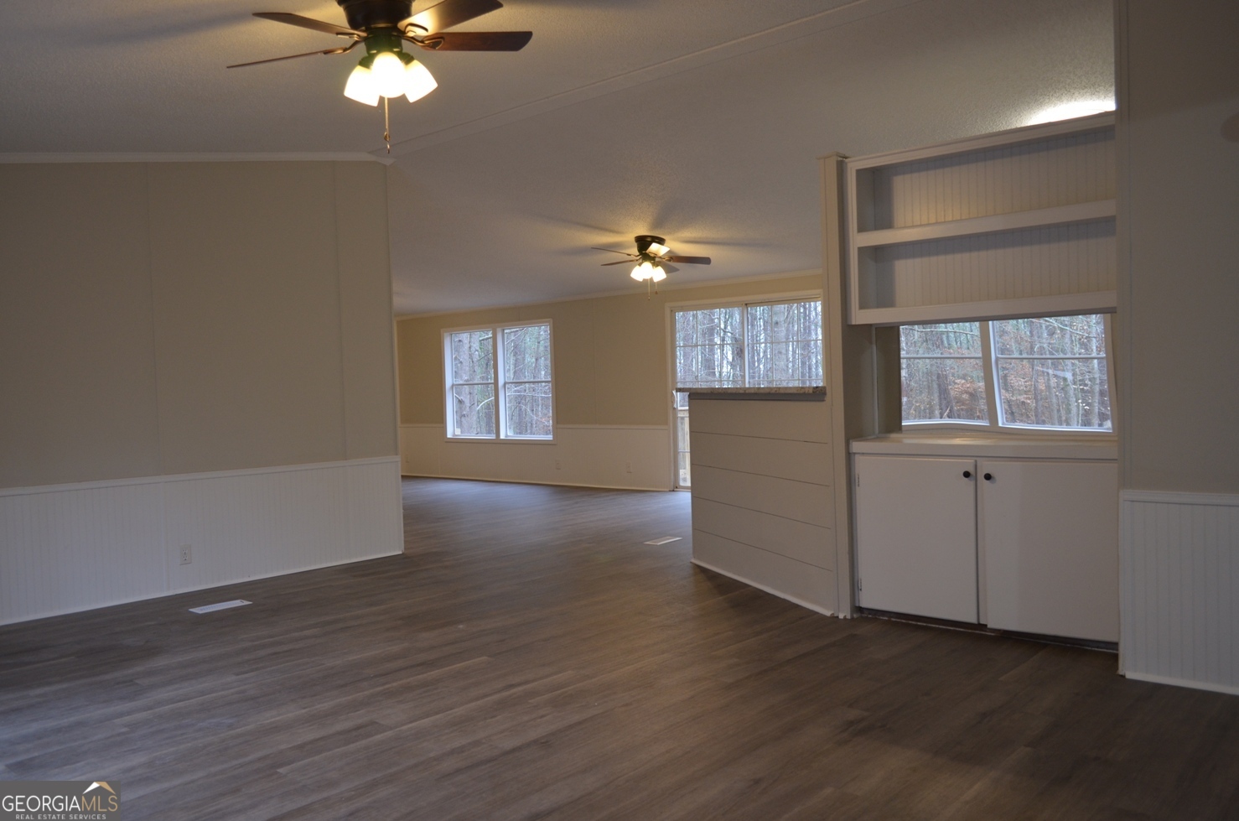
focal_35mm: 27
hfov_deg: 67.5
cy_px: 410
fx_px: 927
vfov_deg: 47.7
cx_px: 620
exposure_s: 1/30
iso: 450
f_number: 3.5
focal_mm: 18
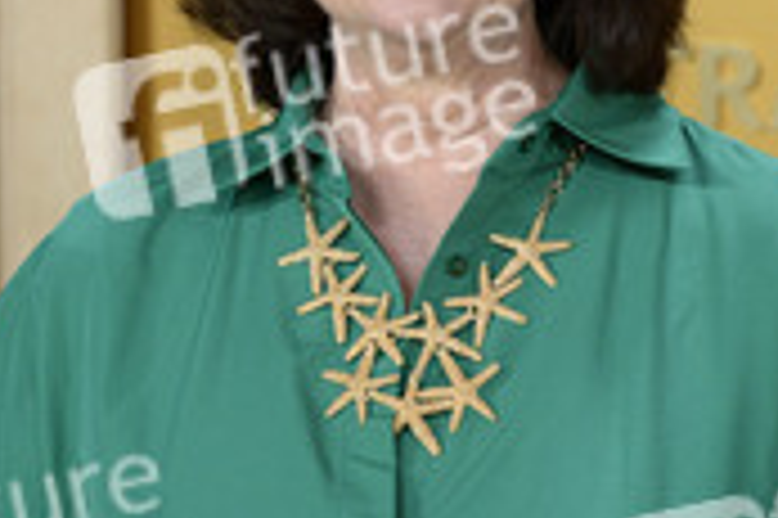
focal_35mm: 313
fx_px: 6758
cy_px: 338
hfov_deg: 6.6
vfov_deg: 4.4
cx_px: 438
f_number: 5.6
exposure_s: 1/250
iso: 2500
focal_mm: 135
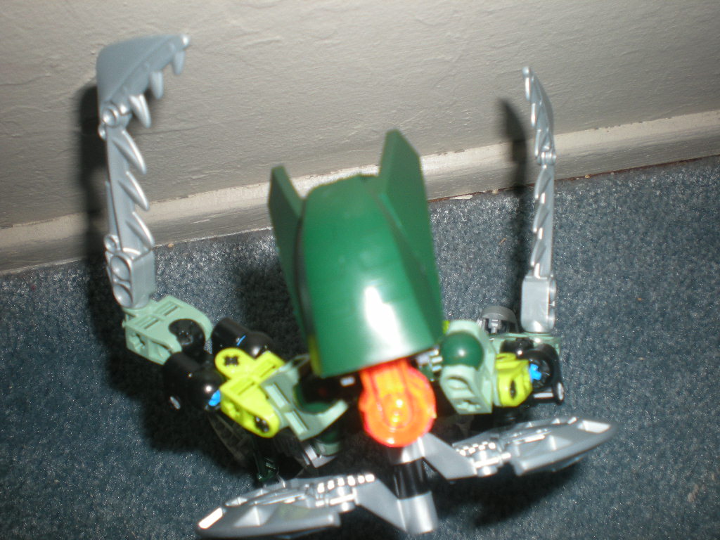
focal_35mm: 38
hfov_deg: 49.0
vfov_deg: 37.7
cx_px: 360
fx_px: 790
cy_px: 270
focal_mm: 6.3
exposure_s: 1/60
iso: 64
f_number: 3.1
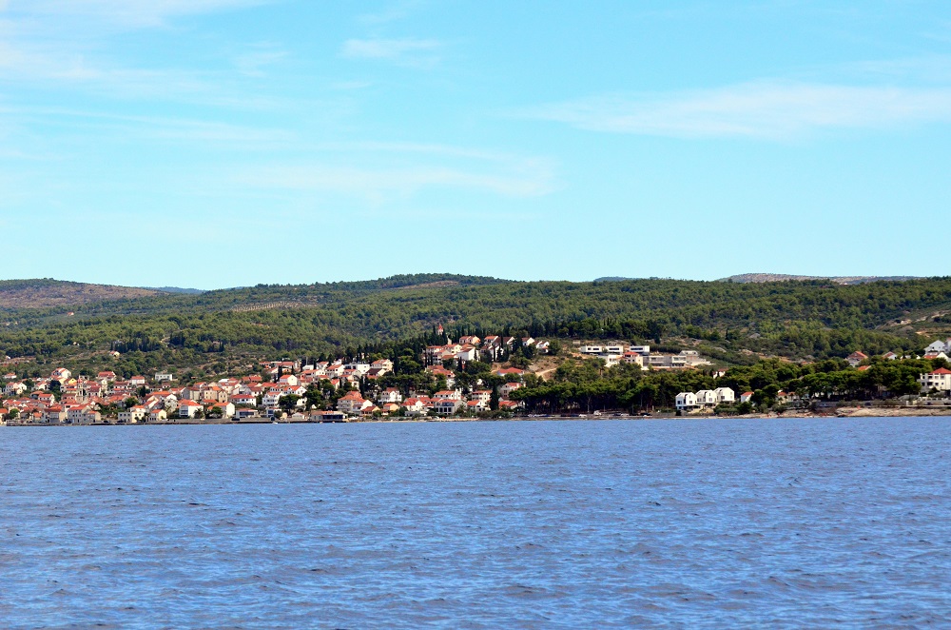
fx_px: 3163
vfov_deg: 11.4
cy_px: 315
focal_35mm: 120
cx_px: 476
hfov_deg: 17.1
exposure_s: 1/8000
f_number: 5.6
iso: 1800
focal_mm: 80
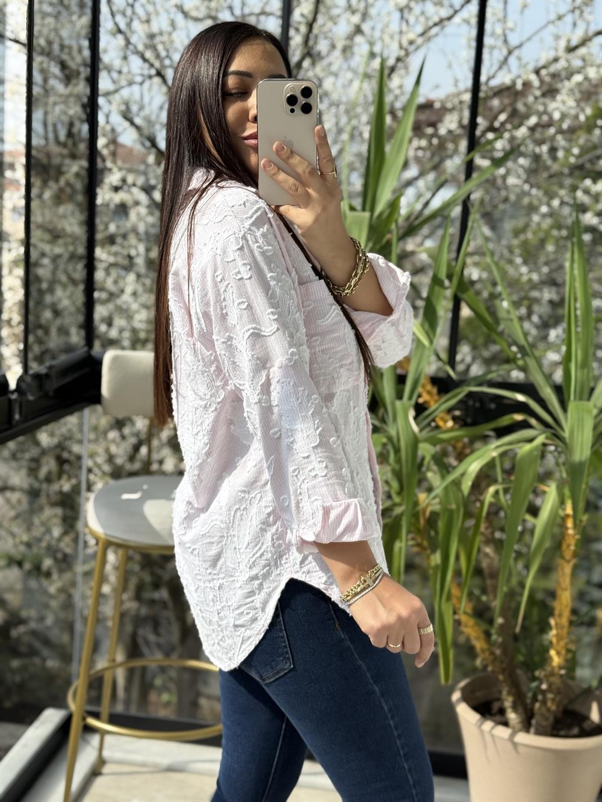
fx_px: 1113
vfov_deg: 39.7
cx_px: 301
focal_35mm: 48
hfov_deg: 30.3
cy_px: 401
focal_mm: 6.76
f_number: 1.78
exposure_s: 1/1456
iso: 80
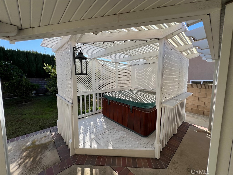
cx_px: 116
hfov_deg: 106.2
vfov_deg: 89.9
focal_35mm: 13
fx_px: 88
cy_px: 88
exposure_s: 1/786
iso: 32
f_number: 1.8
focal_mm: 1.57
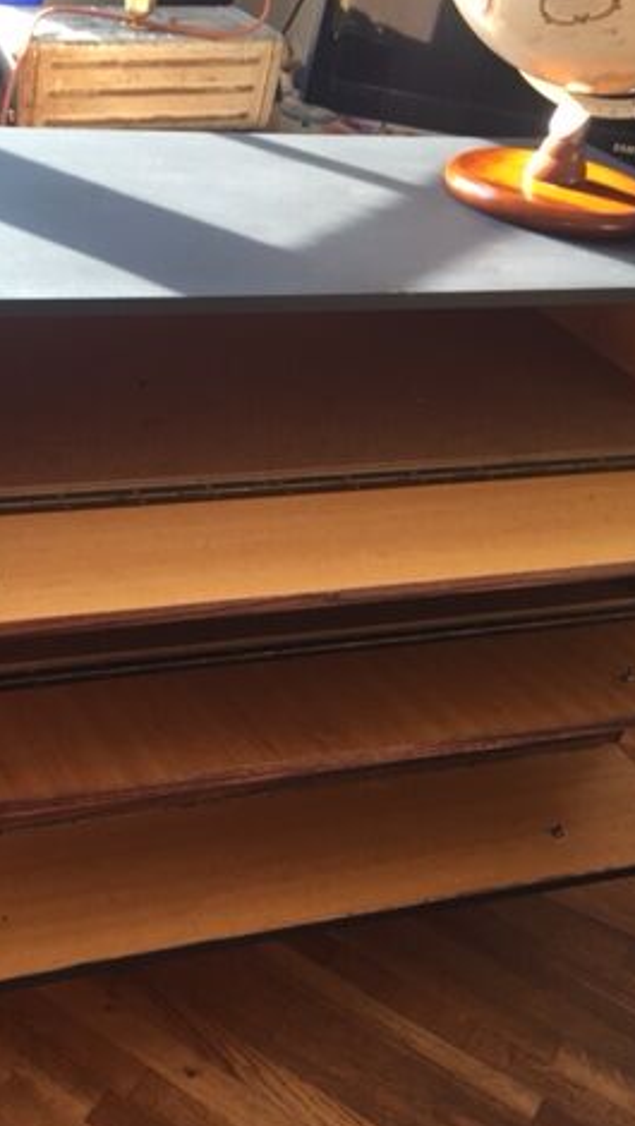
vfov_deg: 47.3
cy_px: 568
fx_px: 1285
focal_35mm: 43
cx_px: 34
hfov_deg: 26.6
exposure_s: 1/50
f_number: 2.2
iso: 40
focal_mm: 4.15
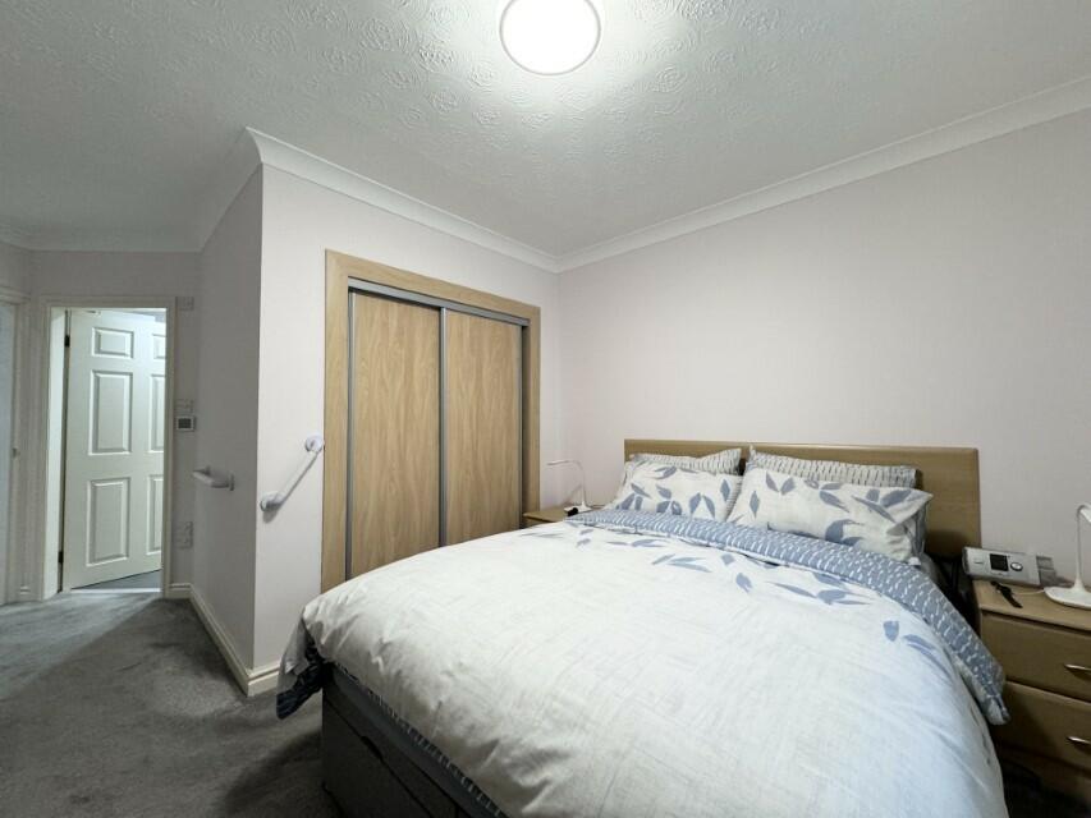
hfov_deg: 102.1
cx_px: 546
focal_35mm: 14
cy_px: 409
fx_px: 441
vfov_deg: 85.7
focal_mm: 2.22
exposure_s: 1/100
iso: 200
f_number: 2.2
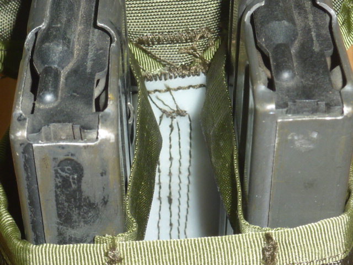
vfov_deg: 14.8
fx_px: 1020
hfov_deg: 19.6
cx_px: 176
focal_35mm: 100
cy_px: 132
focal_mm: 9.1
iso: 100
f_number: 3.9
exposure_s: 1/30
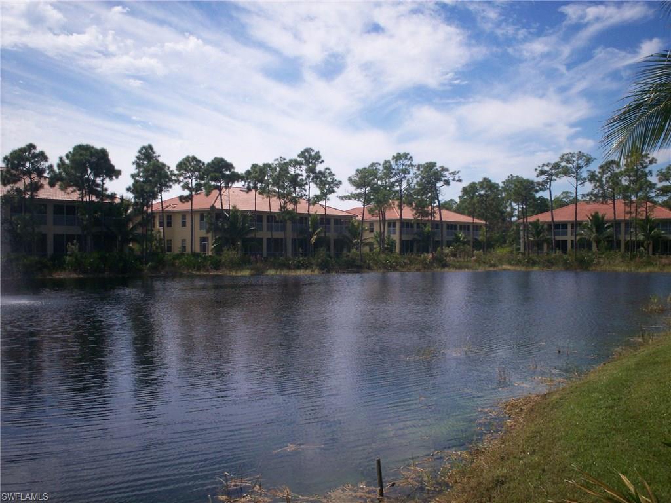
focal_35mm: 36
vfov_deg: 39.7
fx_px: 698
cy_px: 252
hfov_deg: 51.4
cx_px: 336
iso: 100
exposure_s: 1/810
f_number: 4.5
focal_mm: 6
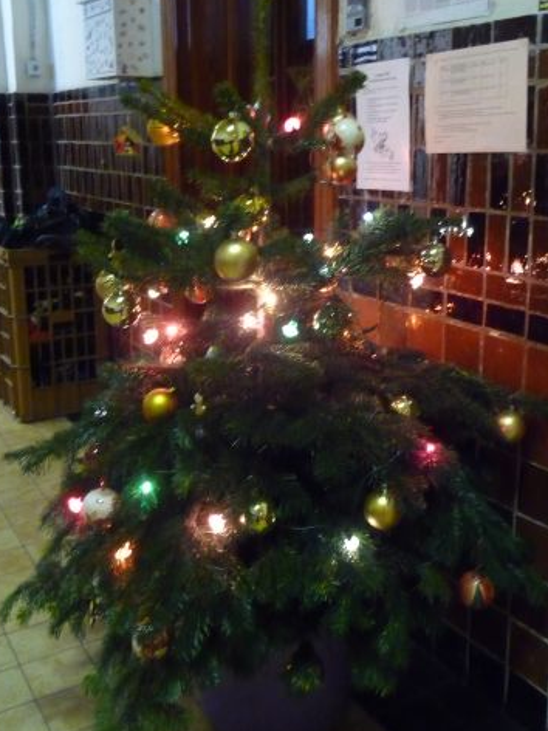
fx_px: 802
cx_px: 327
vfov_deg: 48.9
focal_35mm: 38
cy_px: 327
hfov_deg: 37.6
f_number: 3.3
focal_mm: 4.7
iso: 800
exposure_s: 1/8
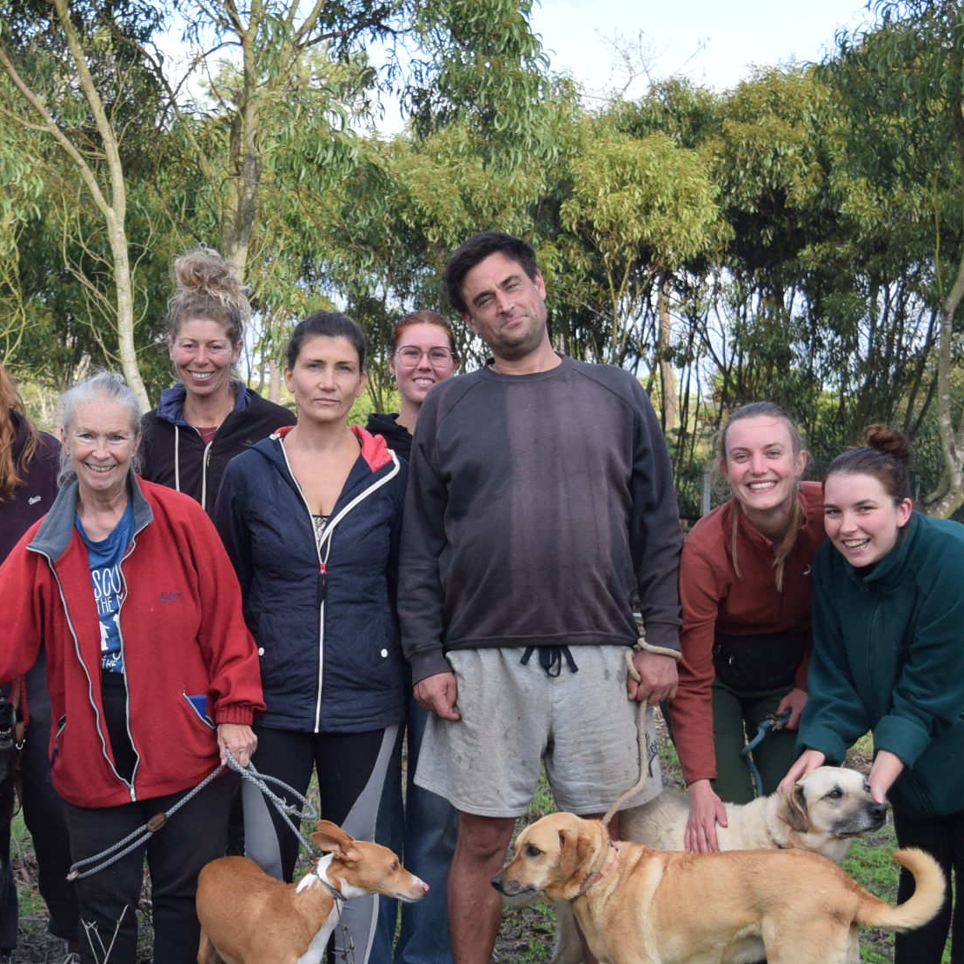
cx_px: 329
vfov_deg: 21.7
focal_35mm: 79
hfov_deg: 21.8
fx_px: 2494
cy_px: 682
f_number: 4.5
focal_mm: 23
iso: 400
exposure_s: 1/1250
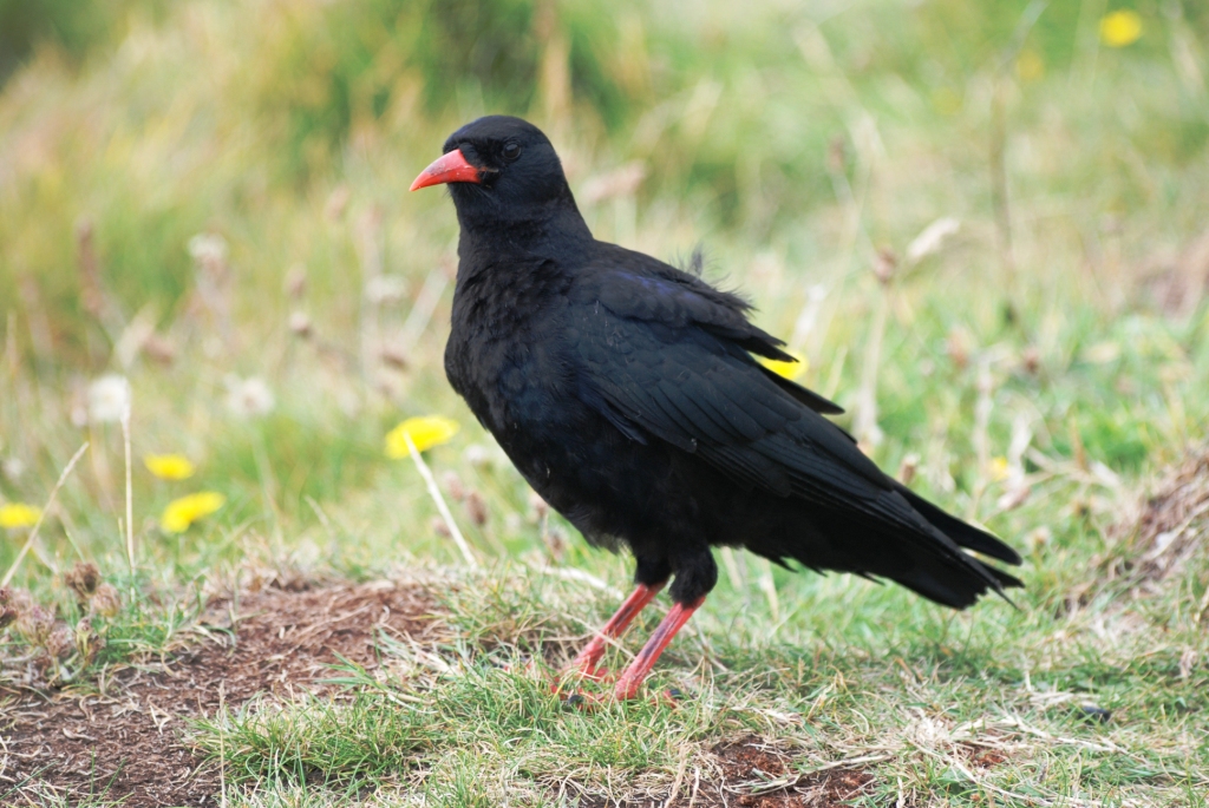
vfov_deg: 6.1
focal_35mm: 225
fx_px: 7564
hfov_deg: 9.1
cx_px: 604
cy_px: 404
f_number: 4.5
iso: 320
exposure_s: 1/500
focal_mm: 150
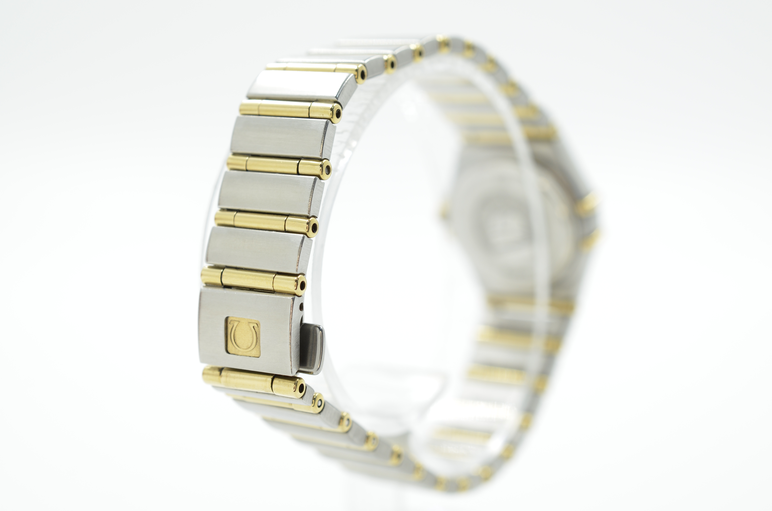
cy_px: 256
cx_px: 386
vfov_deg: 22.5
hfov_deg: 33.5
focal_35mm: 60
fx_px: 1284
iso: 250
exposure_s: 1/50
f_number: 8
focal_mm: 40
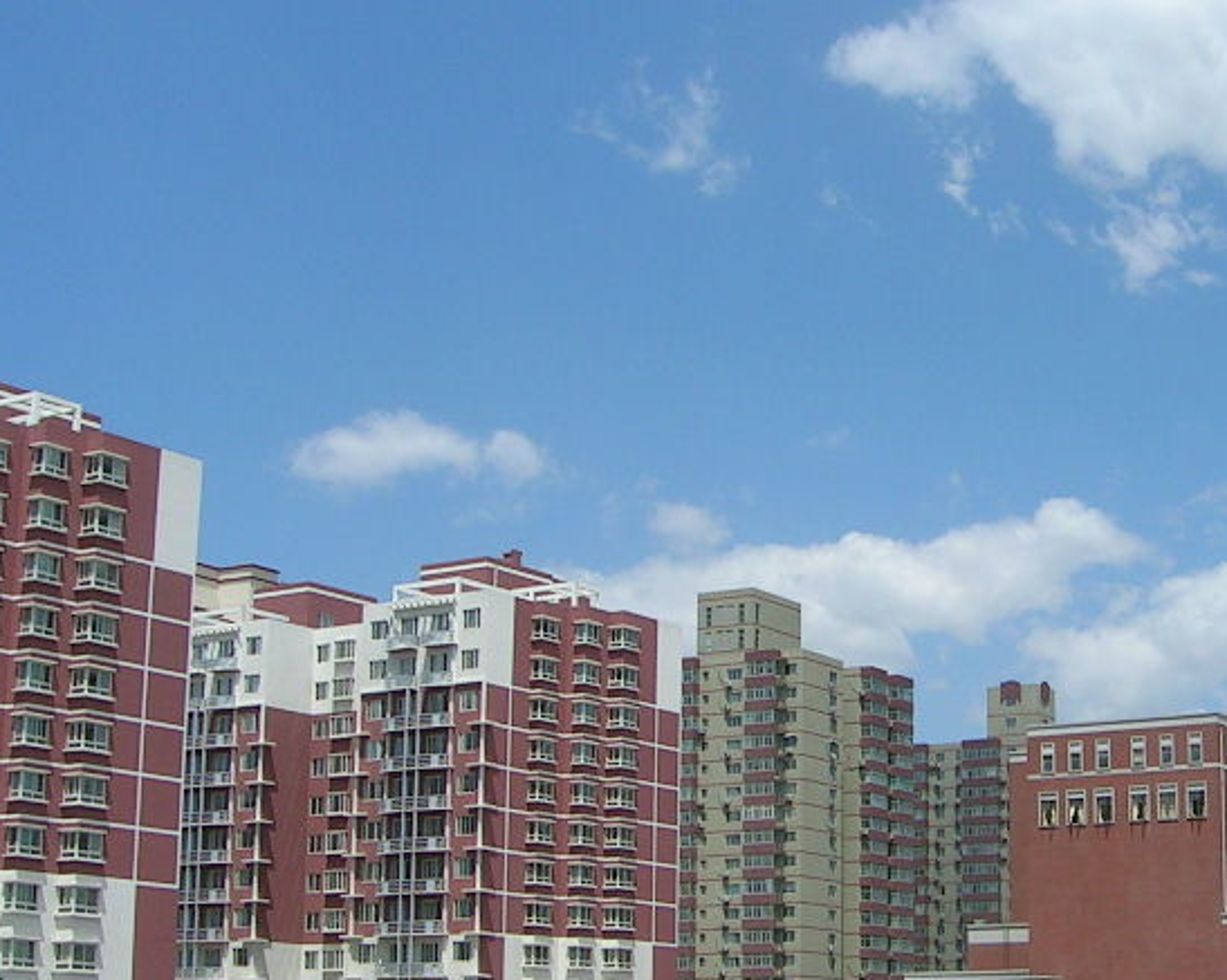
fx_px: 2323
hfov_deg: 28.9
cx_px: 980
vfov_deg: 23.8
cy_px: 610
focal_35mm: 64
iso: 50
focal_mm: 5.4
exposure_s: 1/583
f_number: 4.8
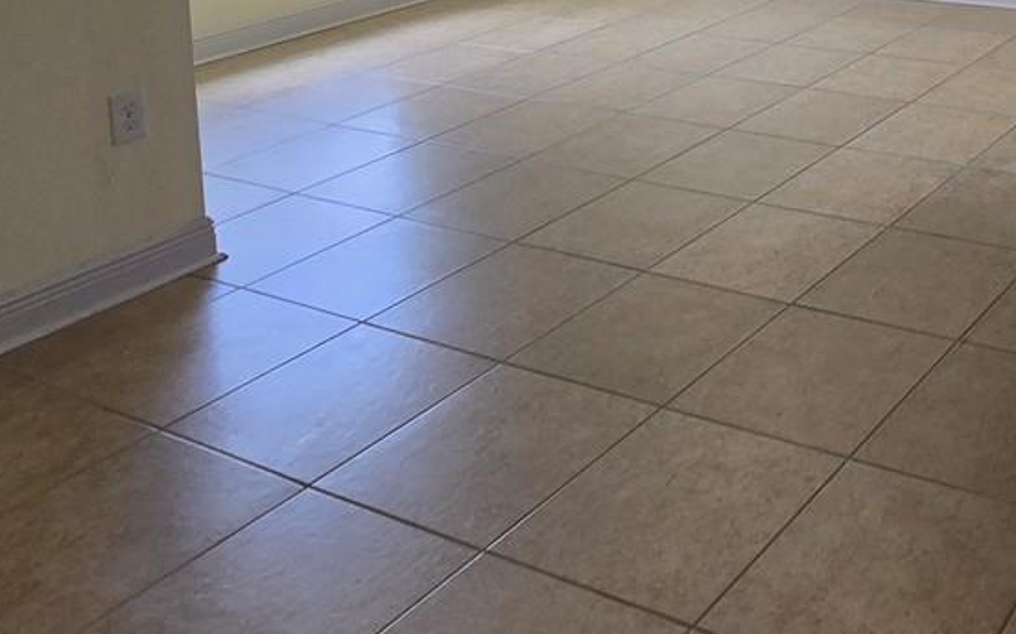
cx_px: 1034
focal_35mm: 40
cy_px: -221
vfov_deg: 26.4
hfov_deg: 42.1
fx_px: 1107
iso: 50
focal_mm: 2.2
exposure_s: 1/60
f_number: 2.2
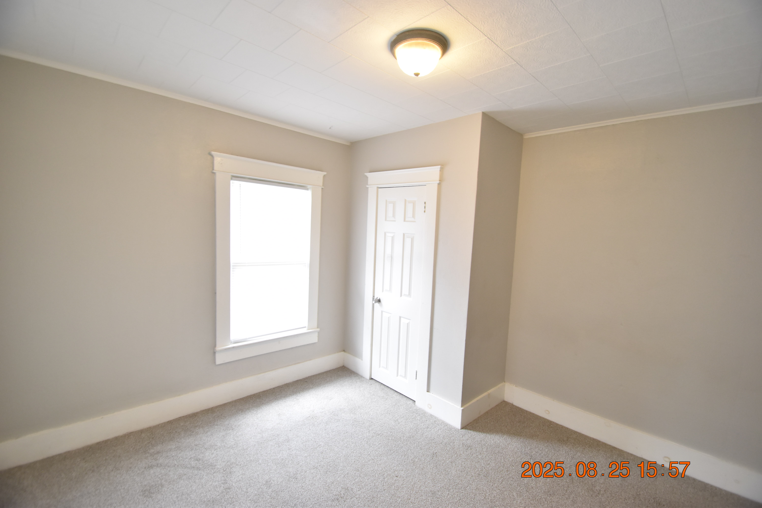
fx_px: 317
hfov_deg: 100.4
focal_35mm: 15
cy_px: 254
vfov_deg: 77.3
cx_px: 381
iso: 800
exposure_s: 1/45
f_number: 3.5
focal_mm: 10
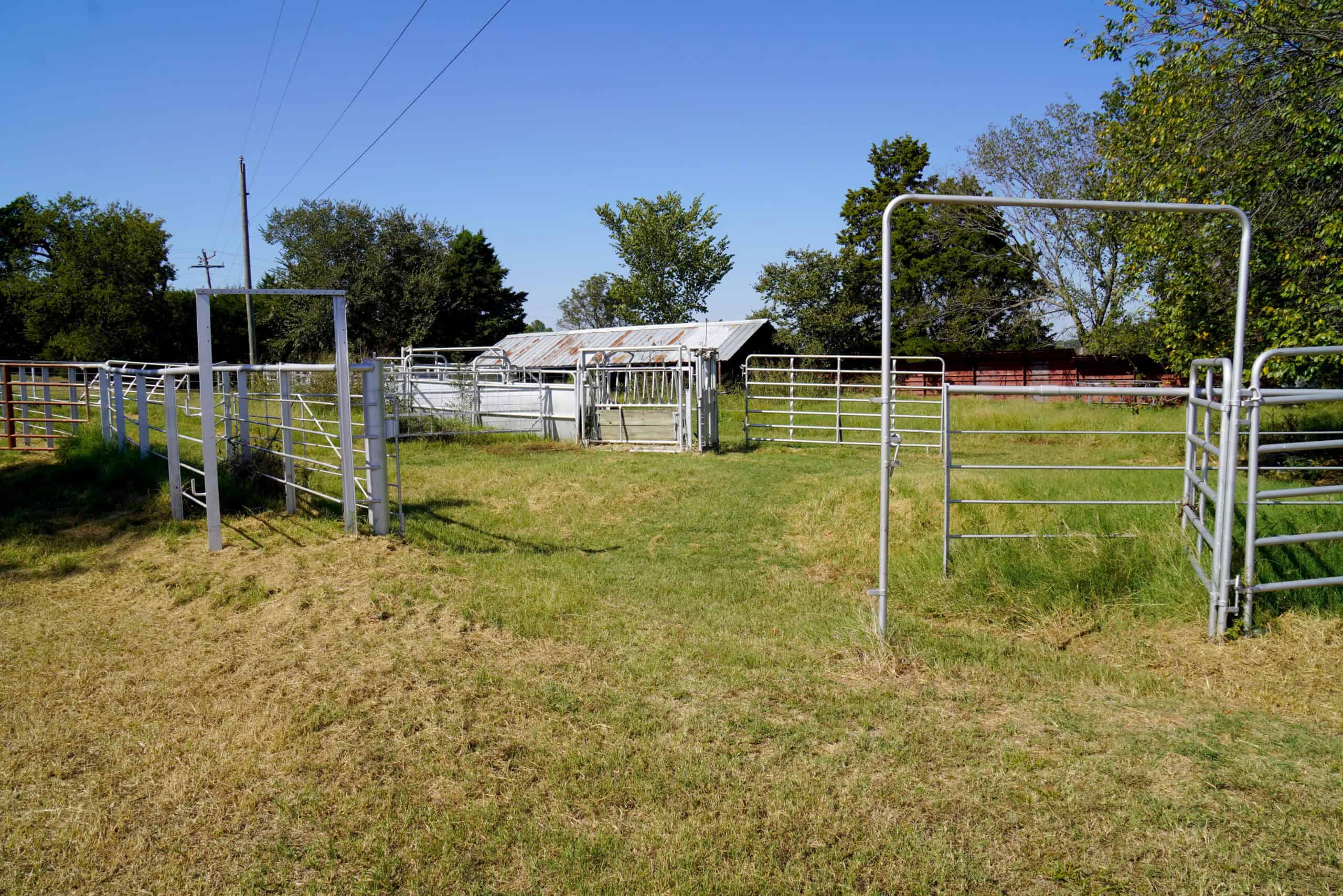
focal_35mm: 24
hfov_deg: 73.7
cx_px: 672
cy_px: 448
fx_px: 895
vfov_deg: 53.1
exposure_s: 1/160
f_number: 10
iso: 100
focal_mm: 16
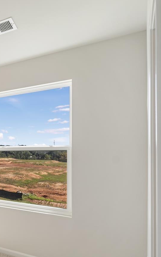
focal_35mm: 33
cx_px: -135
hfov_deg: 21.7
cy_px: 152
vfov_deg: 57.8
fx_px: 232
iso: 400
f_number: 6.3
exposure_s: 1/25
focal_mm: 14
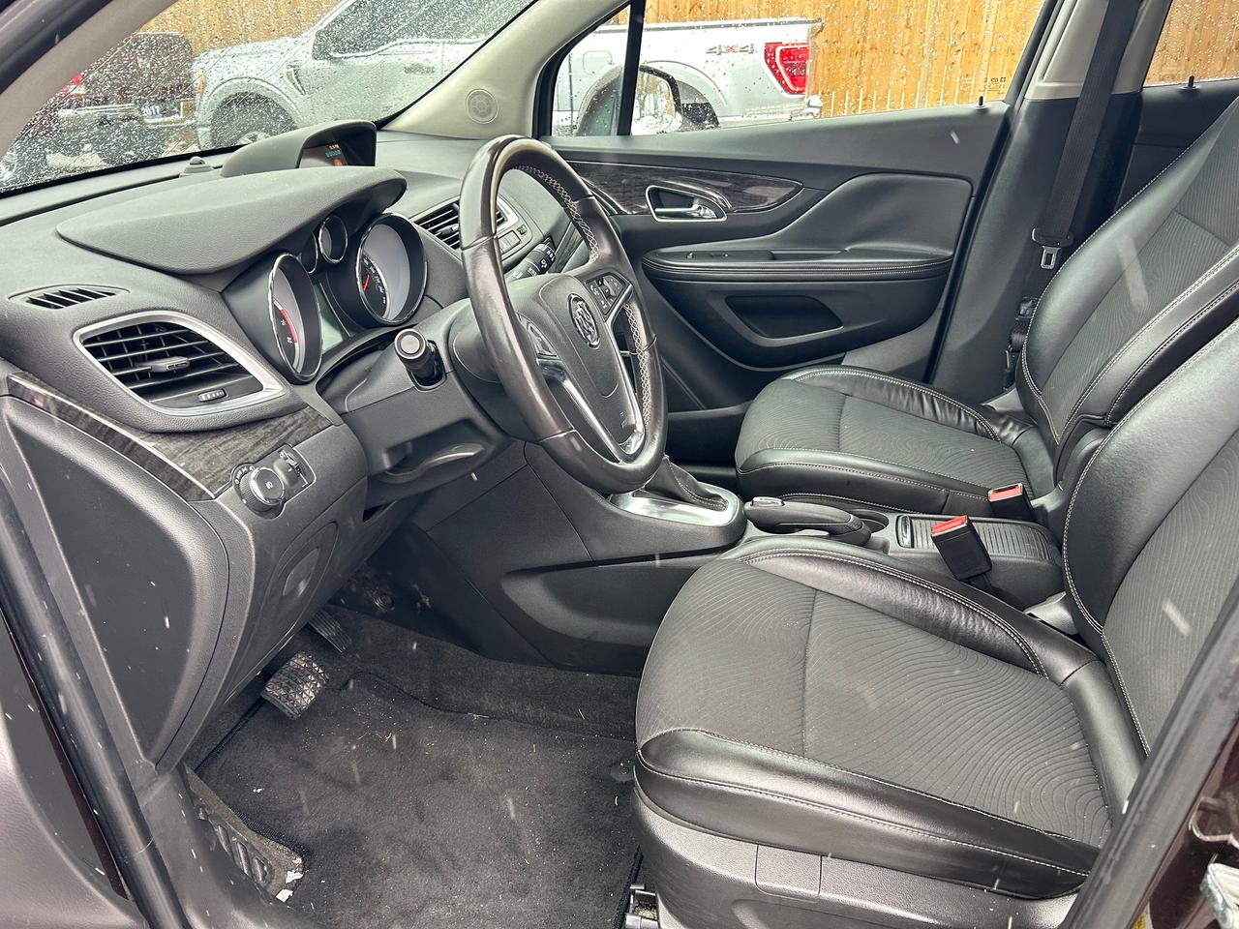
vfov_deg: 53.1
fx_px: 931
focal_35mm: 26
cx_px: 620
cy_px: 464
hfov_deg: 67.3
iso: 125
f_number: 1.5
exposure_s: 1/121
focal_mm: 5.7
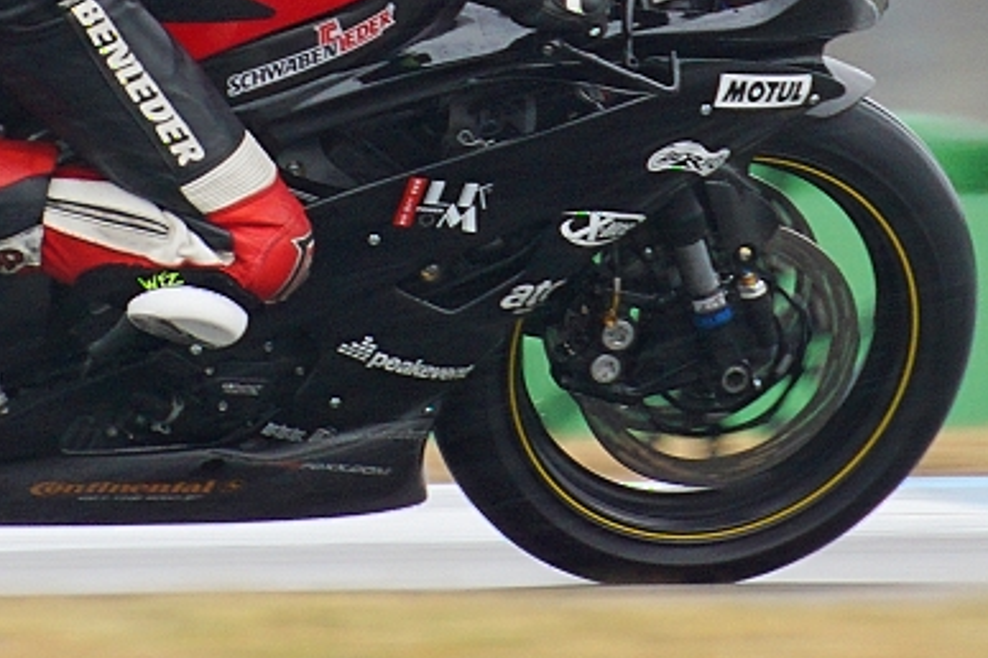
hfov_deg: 1.4
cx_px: 158
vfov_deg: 0.9
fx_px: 40834
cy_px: -195
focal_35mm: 1488
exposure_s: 1/250
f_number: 6.3
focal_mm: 300
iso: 200
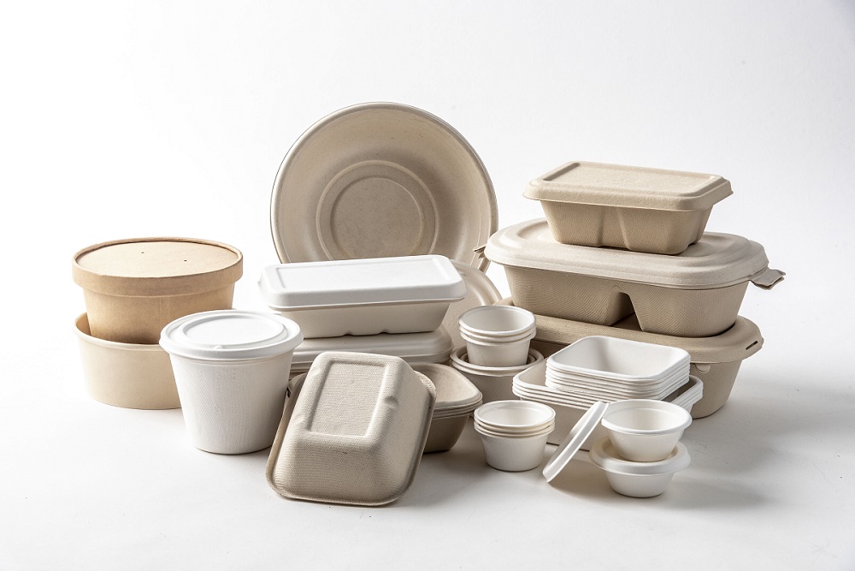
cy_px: 286
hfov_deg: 27.0
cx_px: 428
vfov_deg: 18.2
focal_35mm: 75
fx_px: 1781
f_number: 13
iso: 250
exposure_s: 1/200
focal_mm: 75
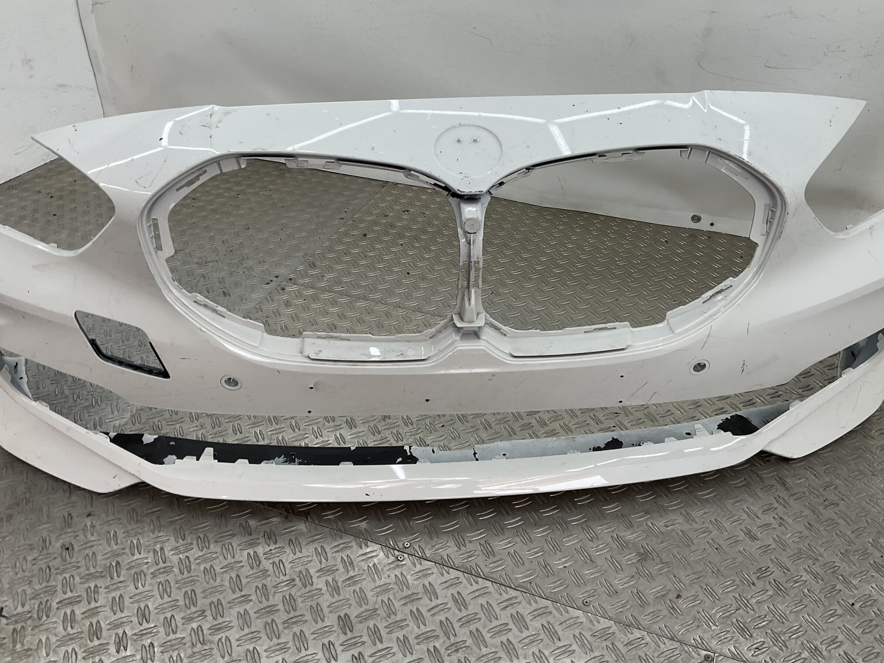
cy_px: 310
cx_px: 446
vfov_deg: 45.4
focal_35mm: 31
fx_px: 792
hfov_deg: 58.4
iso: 16
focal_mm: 3
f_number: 1.8
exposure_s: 1/125
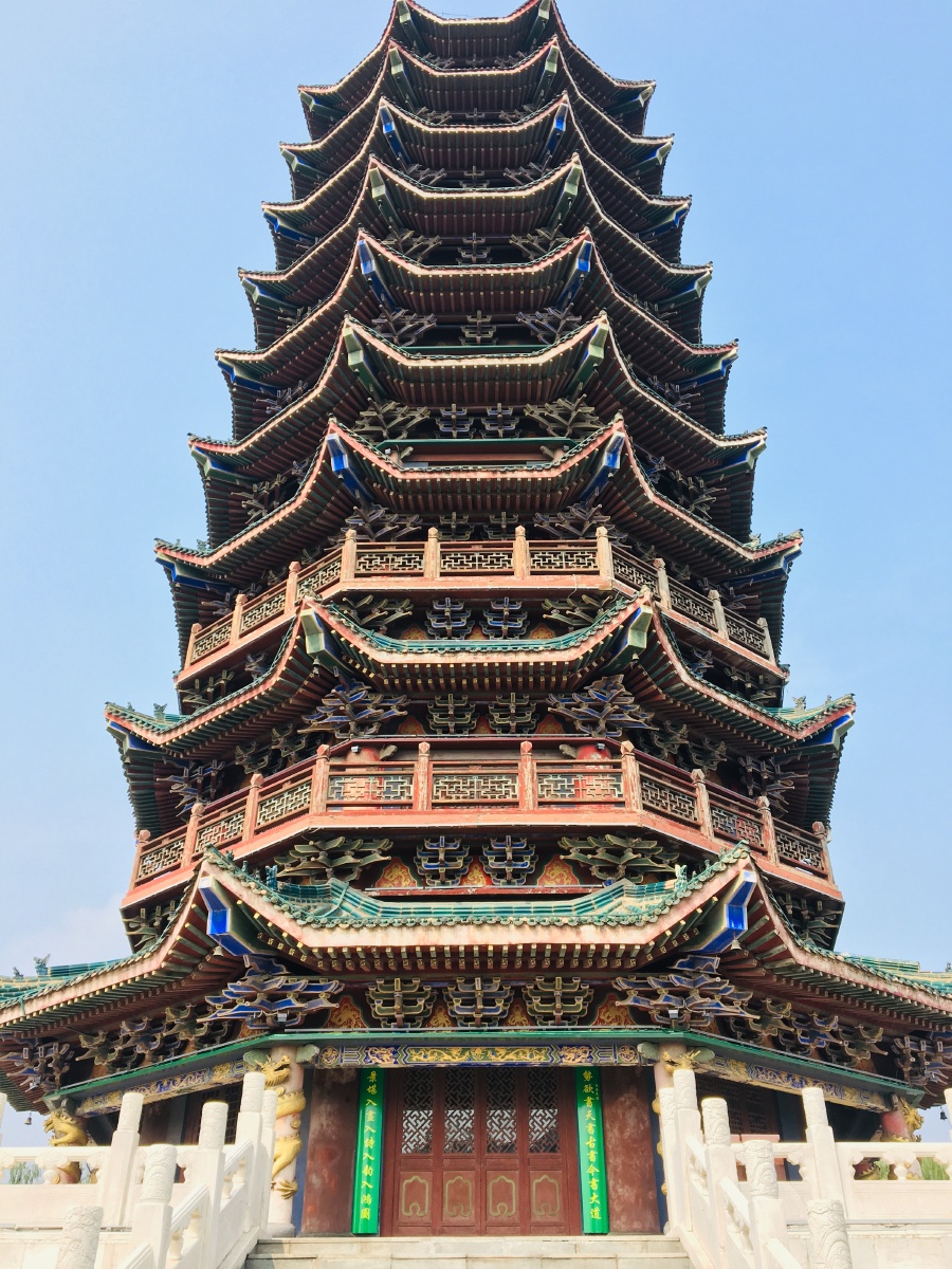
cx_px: 476
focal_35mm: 29
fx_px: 1063
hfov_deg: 48.2
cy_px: 634
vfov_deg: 61.7
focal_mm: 4.15
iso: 25
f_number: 2.2
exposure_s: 1/916
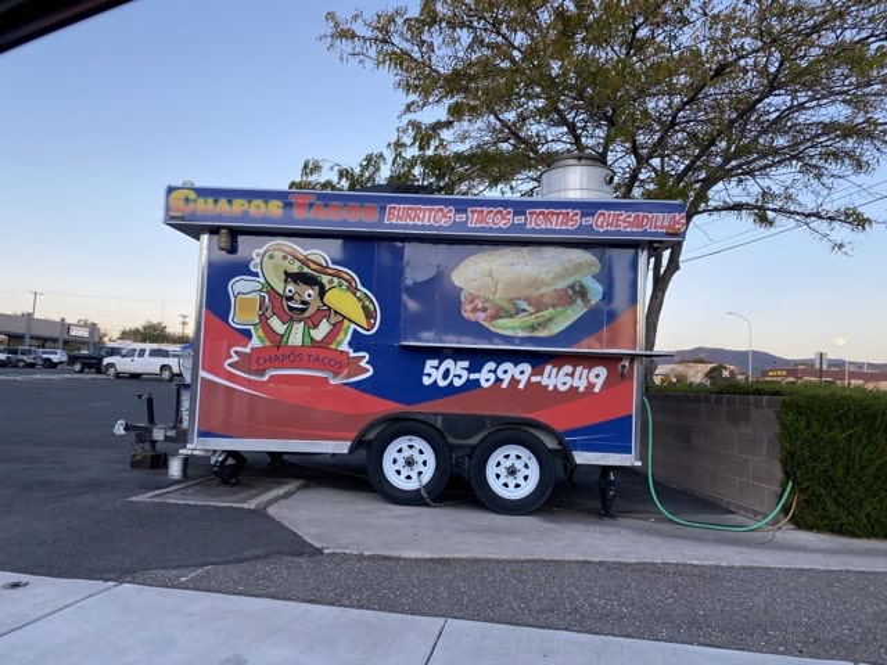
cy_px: 332
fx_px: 666
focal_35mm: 26
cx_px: 444
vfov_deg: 53.1
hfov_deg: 67.3
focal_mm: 4.25
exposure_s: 1/122
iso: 32
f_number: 1.8
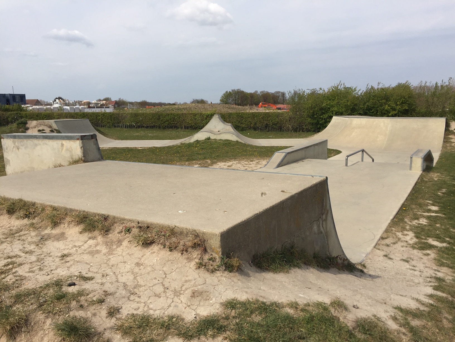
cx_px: 228
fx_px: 381
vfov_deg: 48.2
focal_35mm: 29
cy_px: 171
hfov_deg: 61.7
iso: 32
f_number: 2.2
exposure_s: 1/3049
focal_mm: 4.15
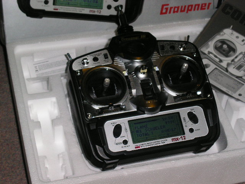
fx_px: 637
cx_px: 122
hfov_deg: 21.8
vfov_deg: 16.4
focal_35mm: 90
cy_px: 92
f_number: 4
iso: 200
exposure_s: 1/60
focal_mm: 18.6
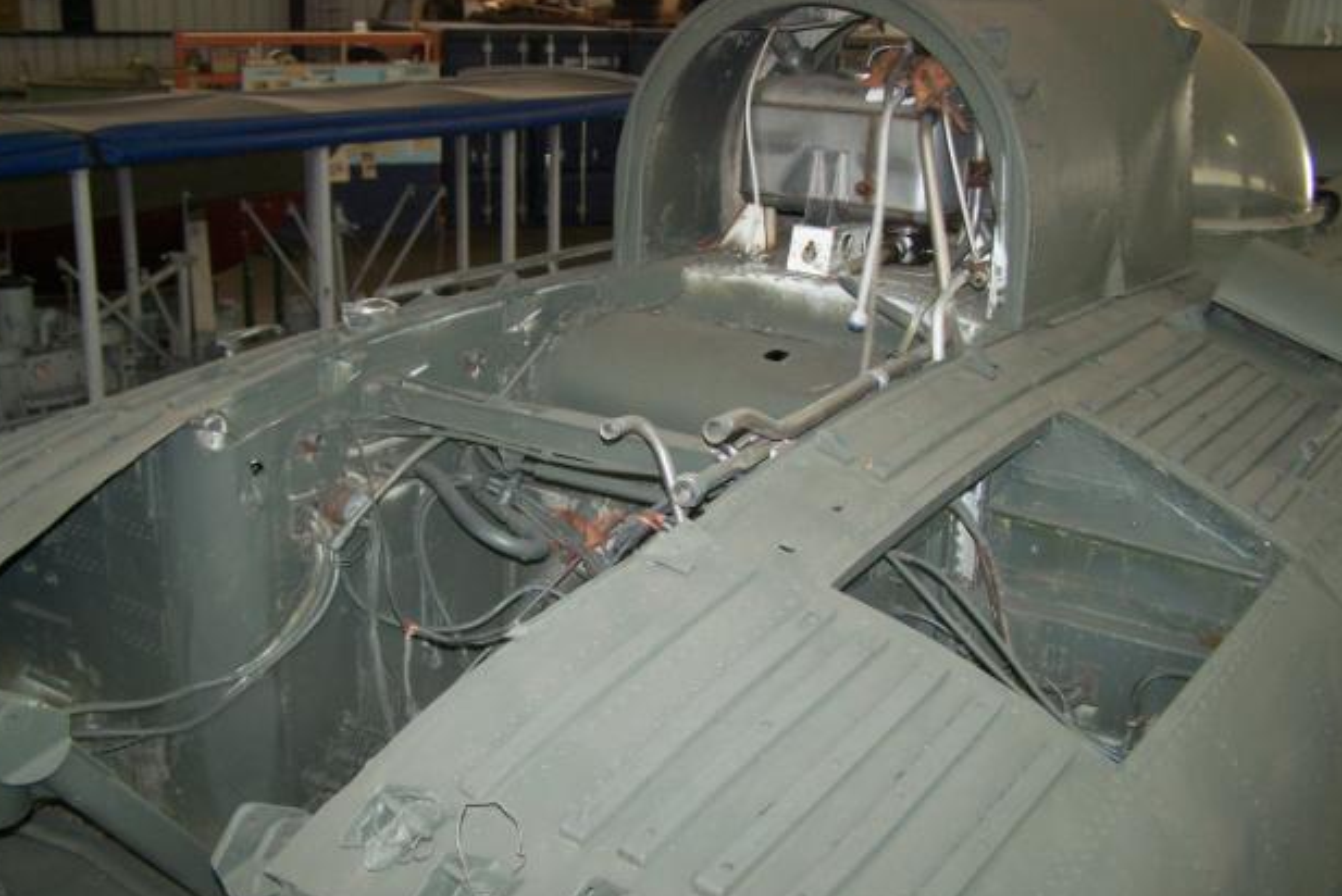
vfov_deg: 32.7
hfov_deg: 47.4
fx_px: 1529
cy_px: 471
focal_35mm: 41
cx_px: 663
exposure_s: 1/60
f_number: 2.8
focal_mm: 6.3
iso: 160
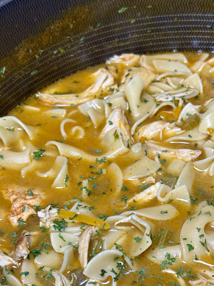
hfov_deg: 21.3
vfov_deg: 28.1
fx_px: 569
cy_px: 181
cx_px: 133
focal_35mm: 69
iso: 100
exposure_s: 1/51
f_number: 1.78
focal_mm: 6.76
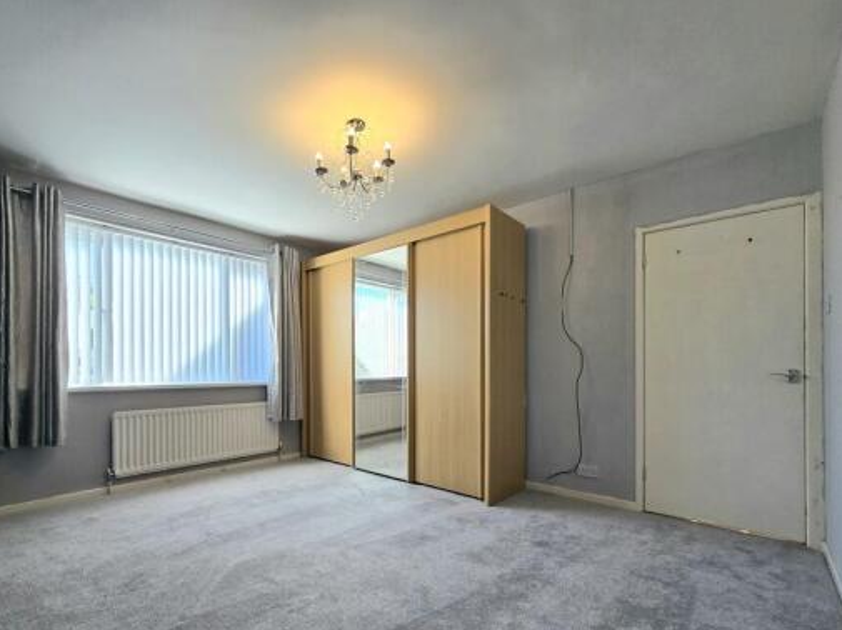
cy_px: 359
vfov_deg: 81.2
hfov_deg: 97.6
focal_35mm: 15
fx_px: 365
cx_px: 362
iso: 50
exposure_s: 1/182
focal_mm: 2.2
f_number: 2.2
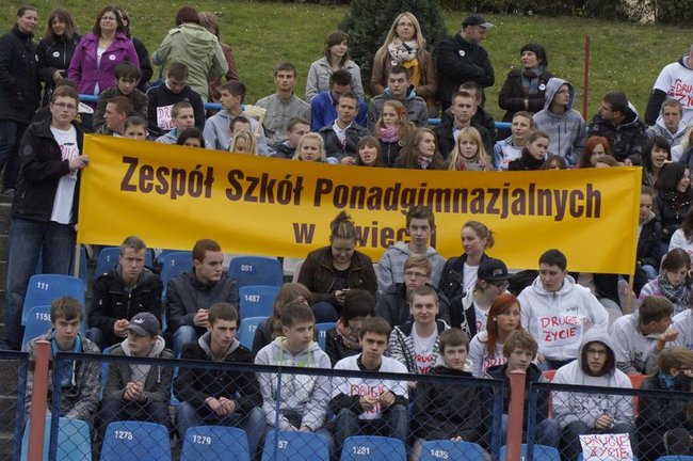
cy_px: 230
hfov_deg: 13.7
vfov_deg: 9.1
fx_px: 2885
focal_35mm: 150
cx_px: 346
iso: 3200
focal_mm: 100
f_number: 11
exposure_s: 1/800
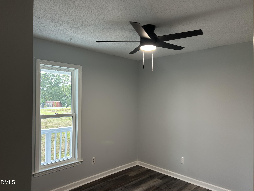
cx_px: 127
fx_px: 191
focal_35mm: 26
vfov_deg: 53.1
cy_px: 96
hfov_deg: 67.3
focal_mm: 5.7
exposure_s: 1/60
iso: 80
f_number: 1.5
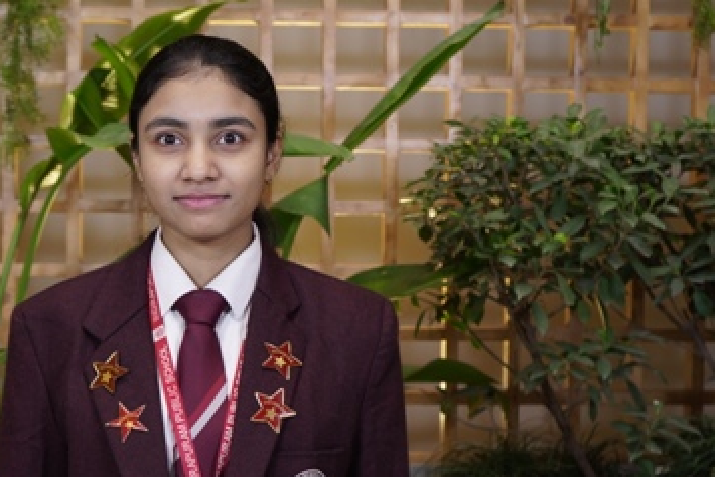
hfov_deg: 28.0
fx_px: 1431
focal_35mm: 72
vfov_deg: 18.9
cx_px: 272
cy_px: 253
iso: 320
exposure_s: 1/80
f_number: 4.5
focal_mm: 38
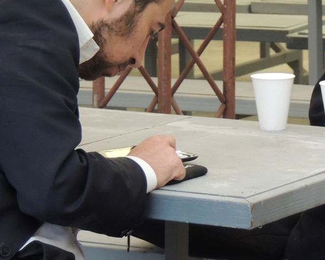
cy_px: 64
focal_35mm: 340
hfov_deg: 5.7
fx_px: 3269
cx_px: 300
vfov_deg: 4.5
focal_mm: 25.8
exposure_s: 1/80
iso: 400
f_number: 4.4
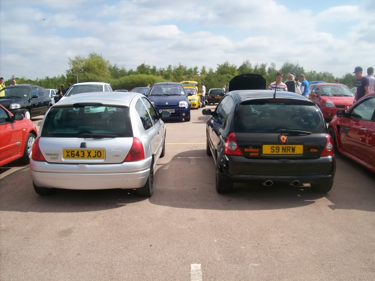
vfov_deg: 39.6
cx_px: 188
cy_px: 140
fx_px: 390
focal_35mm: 36
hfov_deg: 51.4
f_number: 4.8
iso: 80
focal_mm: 6
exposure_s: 1/596
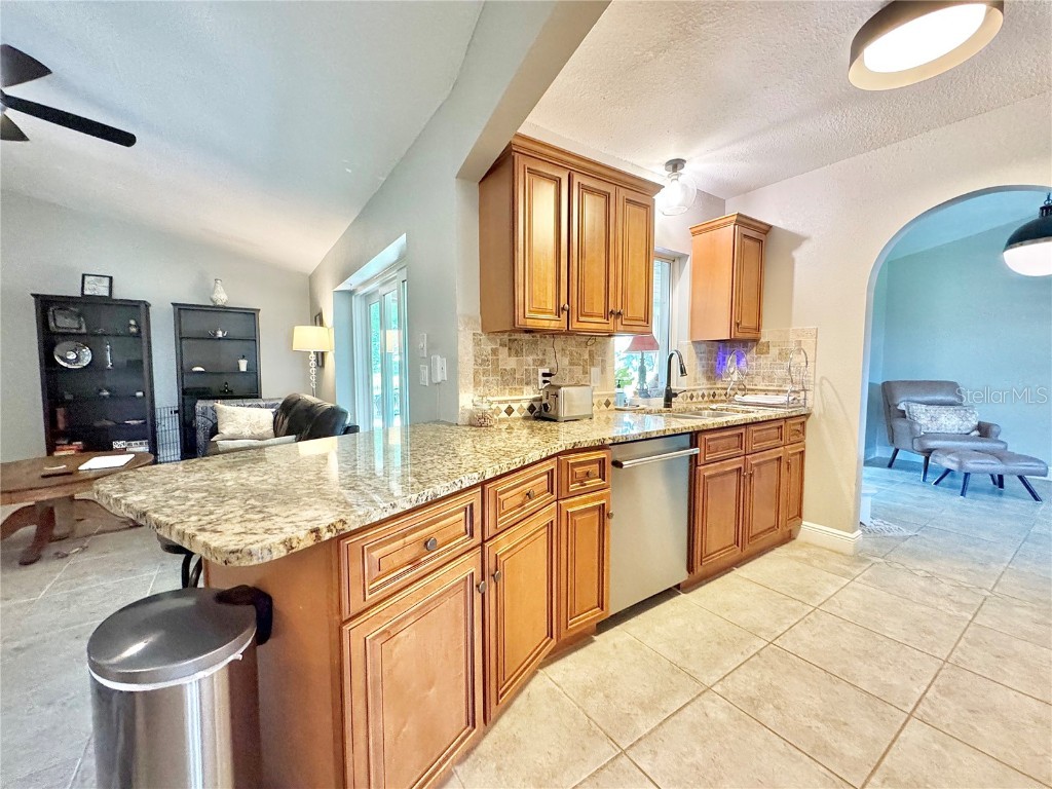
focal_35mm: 14
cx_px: 526
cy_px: 394
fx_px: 425
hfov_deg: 102.1
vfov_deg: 85.7
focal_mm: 2.22
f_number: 2.2
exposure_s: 1/60
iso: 800
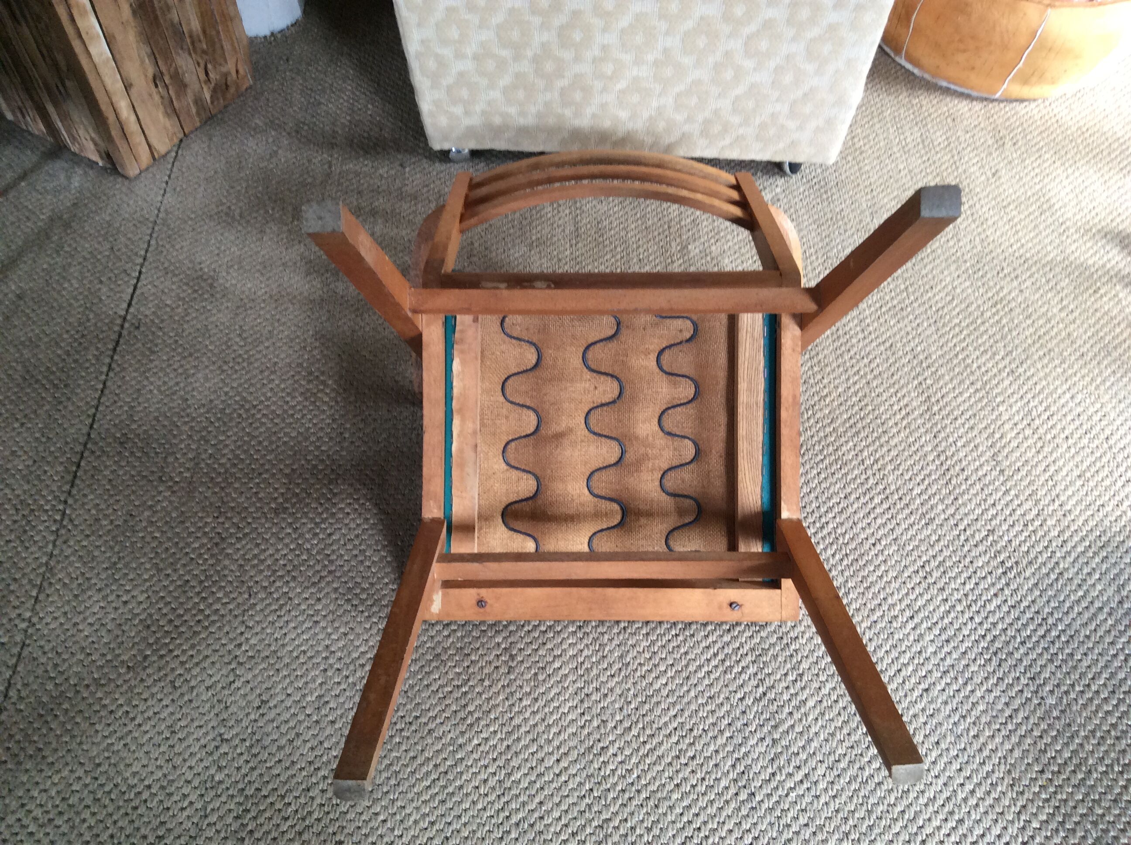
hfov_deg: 56.9
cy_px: 422
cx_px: 566
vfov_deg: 44.1
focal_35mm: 32
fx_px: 1044
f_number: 2.4
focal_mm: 3.3
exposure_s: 1/25
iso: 64
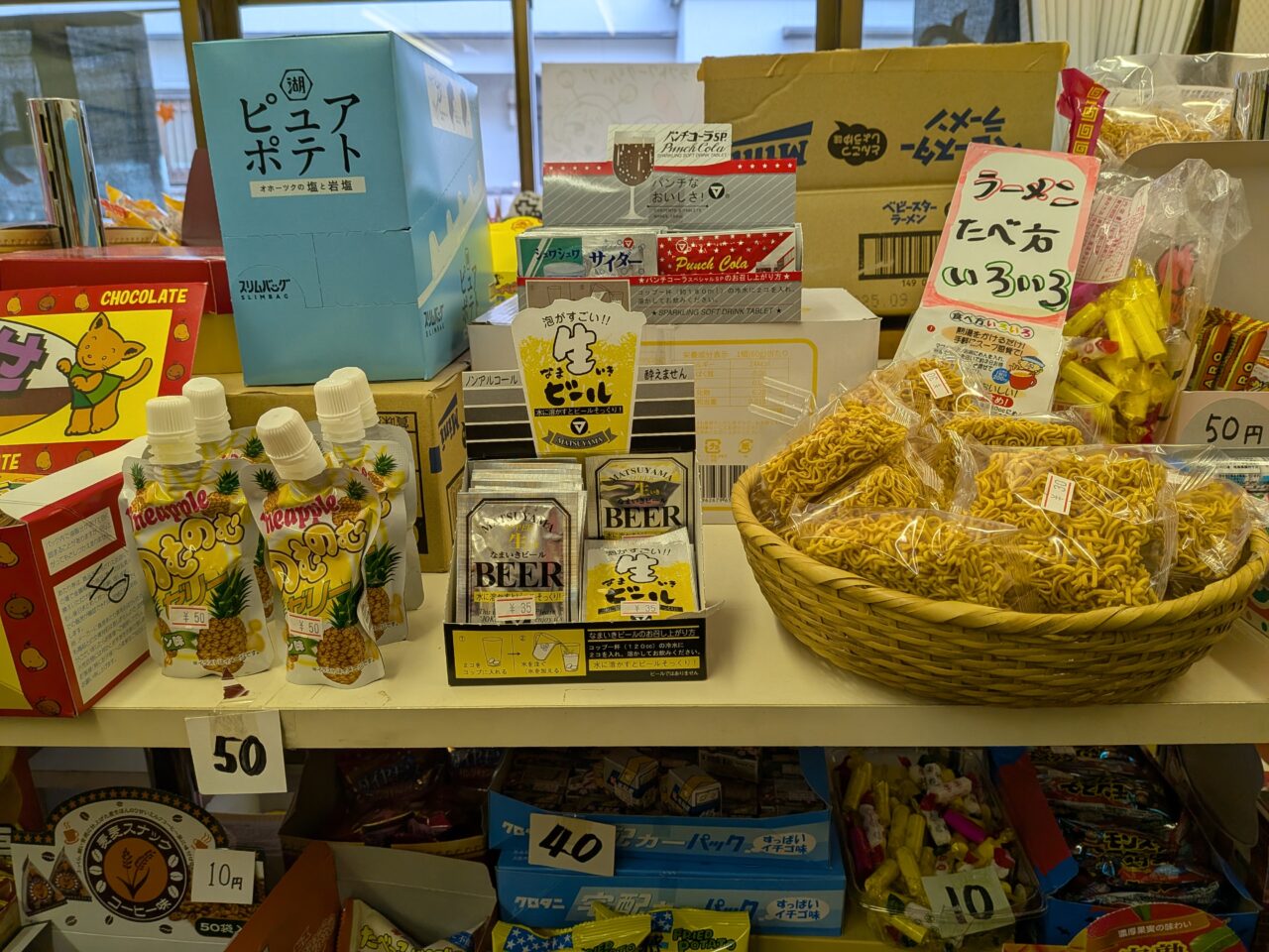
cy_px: 476
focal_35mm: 24
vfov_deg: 56.8
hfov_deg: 71.6
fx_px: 880
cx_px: 634
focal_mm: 4.53
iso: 34
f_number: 1.7
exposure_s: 1/100
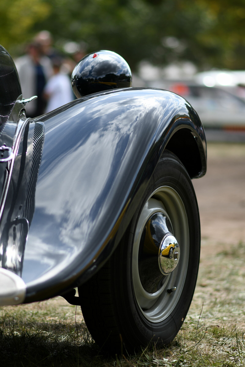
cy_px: 184
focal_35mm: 127
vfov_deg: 16.1
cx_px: 122
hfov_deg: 10.8
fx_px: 1296
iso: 100
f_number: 1.8
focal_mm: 85
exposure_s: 1/2500
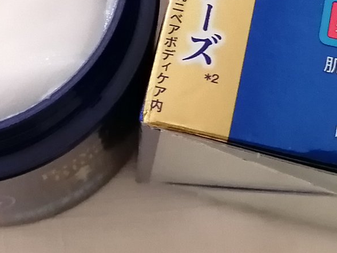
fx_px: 857
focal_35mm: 88
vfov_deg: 16.0
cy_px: -63
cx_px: 134
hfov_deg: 22.2
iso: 400
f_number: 1.8
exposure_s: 1/25
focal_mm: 3.62
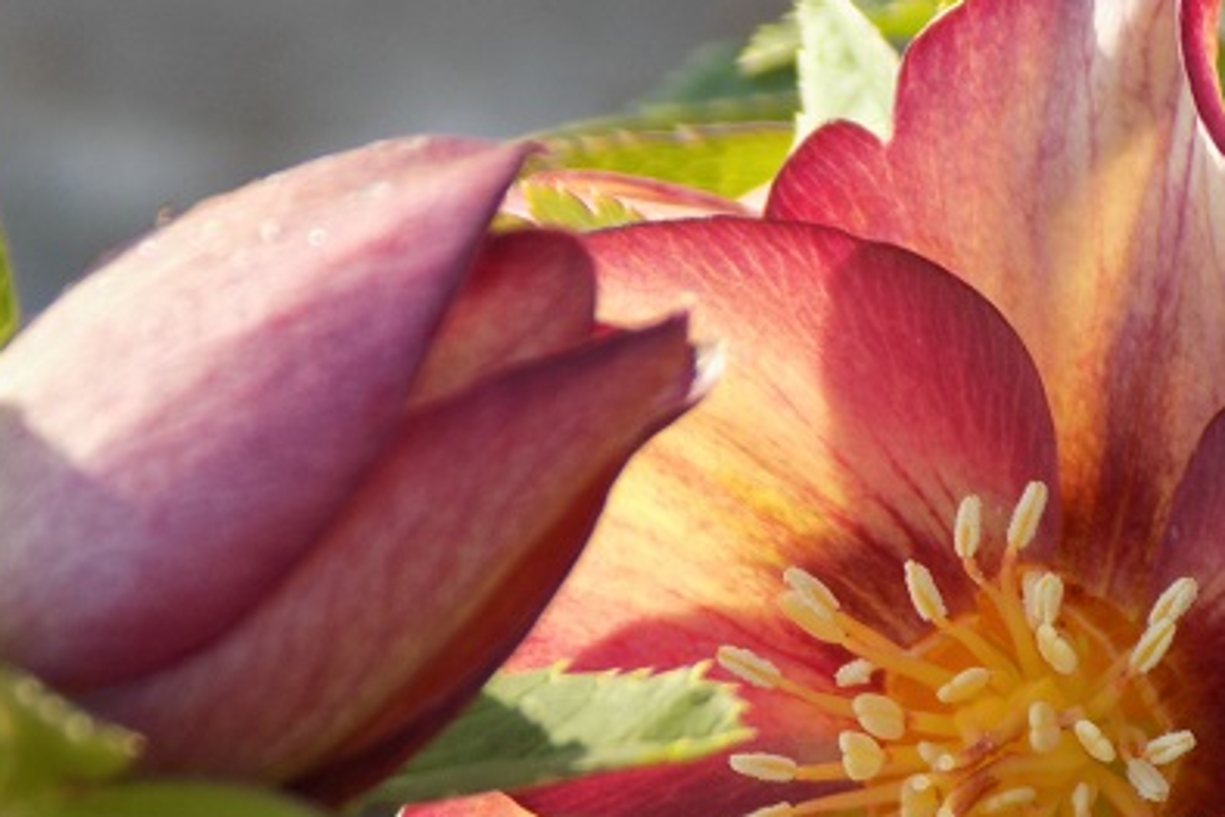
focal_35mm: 260
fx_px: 8850
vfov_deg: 5.3
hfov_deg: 7.9
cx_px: 855
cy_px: 736
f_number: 5.2
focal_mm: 27.3
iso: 80
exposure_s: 1/40
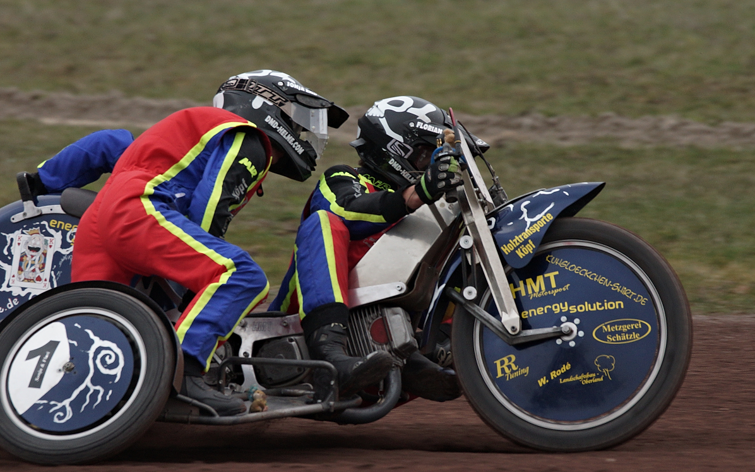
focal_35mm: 460
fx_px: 9467
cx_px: 378
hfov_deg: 4.6
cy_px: 248
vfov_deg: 2.9
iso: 800
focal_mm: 300
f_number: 8
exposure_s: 1/800
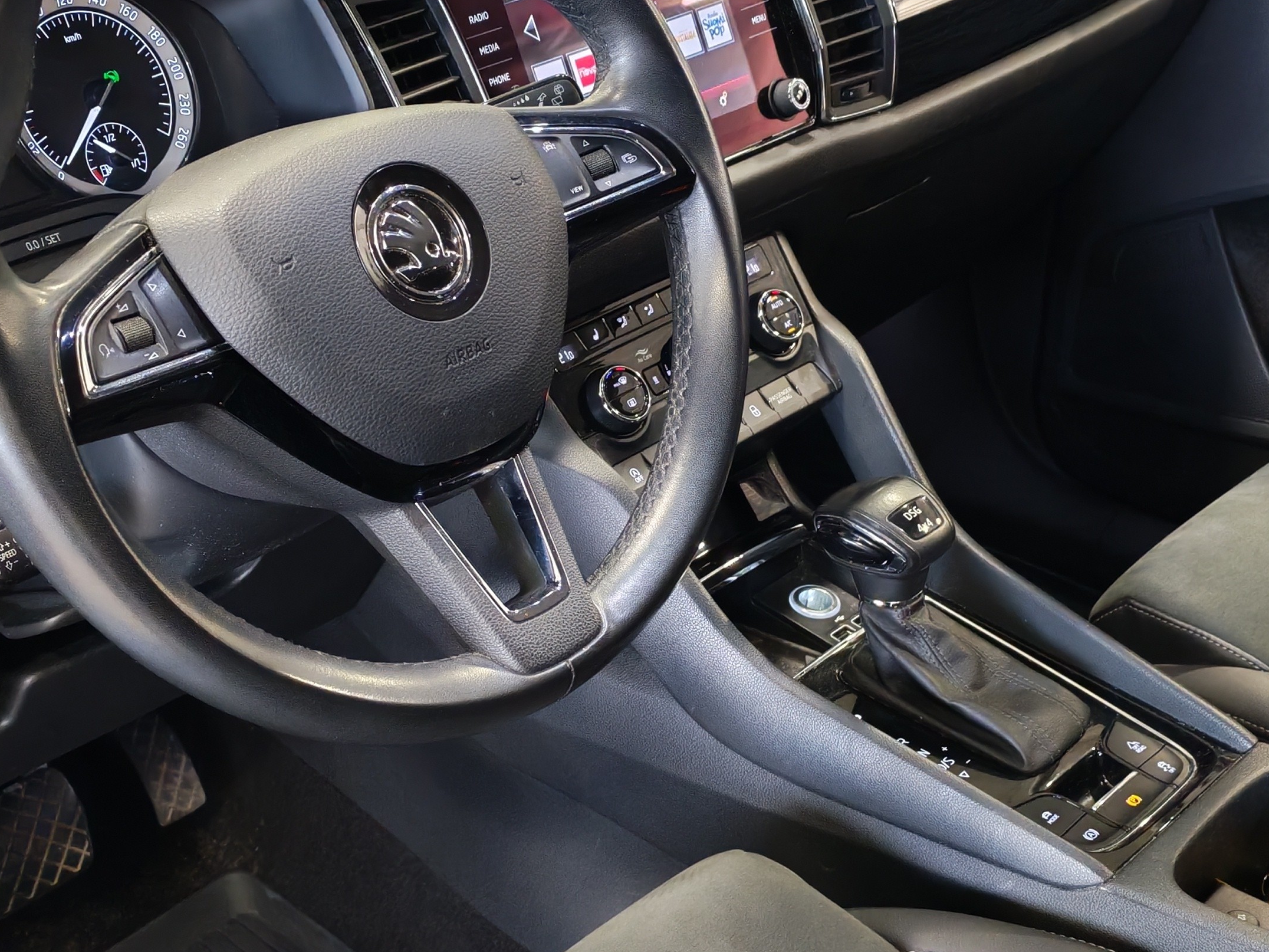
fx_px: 2163
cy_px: 559
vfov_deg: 24.8
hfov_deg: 32.7
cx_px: 626
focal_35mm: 59
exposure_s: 1/50
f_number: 1.9
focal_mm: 6.12
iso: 1600
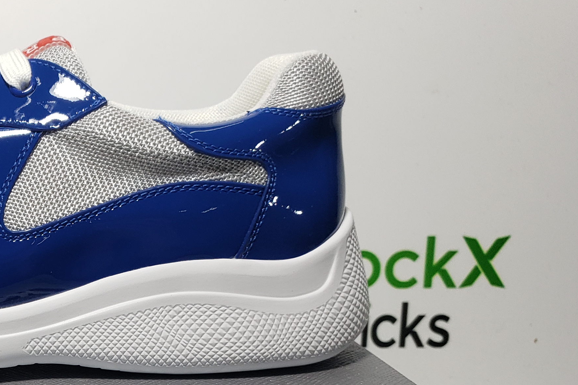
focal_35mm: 62
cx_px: -45
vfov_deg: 20.7
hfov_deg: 29.5
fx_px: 995
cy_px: 443
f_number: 1.5
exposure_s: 1/405
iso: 50
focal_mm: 4.3
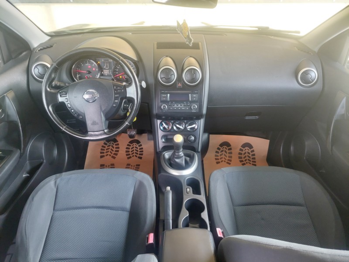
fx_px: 252
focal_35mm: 25
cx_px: 174
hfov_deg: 69.4
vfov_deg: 54.9
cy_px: 131
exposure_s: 1/50
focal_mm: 5.23
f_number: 1.8
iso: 200
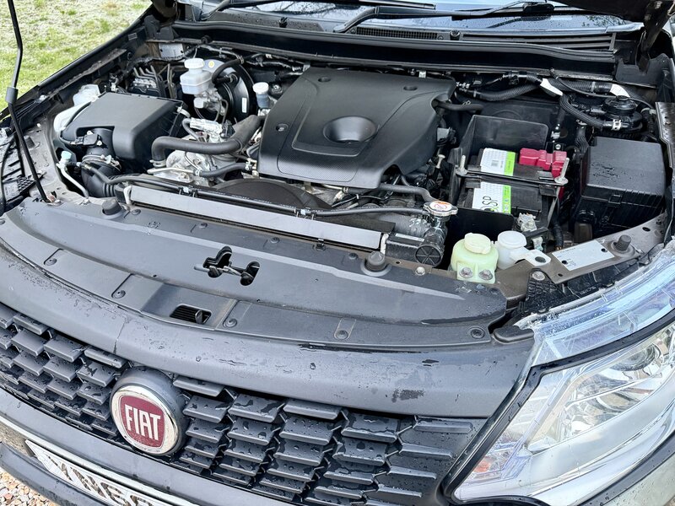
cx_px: 338
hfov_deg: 71.6
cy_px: 253
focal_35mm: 24
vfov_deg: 56.8
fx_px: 468
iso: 400
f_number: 1.78
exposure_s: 1/60
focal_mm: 6.76
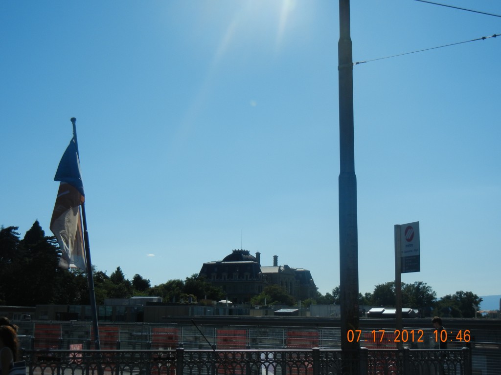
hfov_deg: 36.8
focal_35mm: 52
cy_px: 188
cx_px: 250
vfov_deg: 28.0
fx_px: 753
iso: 160
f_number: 7.8
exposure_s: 1/876
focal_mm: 9.3
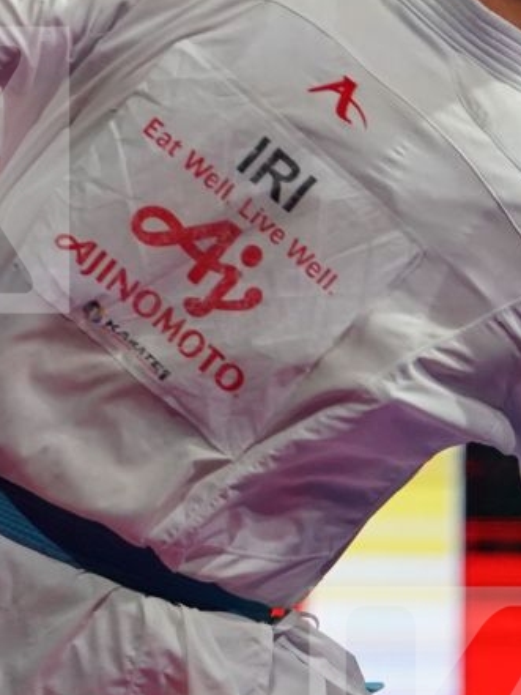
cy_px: 170
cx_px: -611
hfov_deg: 2.3
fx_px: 12998
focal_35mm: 648
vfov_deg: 3.1
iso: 2500
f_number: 2.8
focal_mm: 165
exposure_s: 1/1000
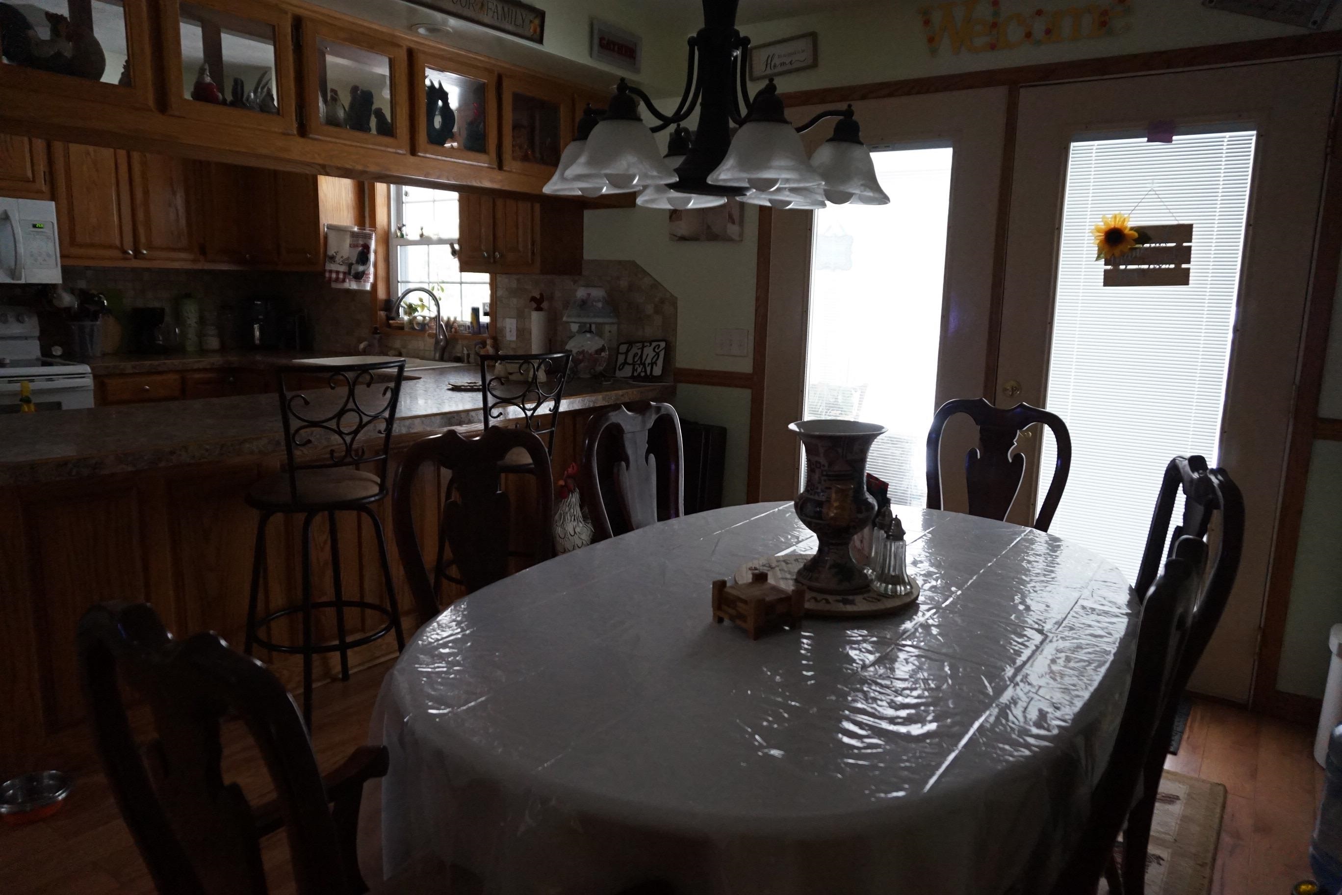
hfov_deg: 73.7
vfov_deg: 53.1
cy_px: 448
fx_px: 895
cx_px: 671
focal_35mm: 24
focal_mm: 16
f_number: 3.5
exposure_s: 1/160
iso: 2500
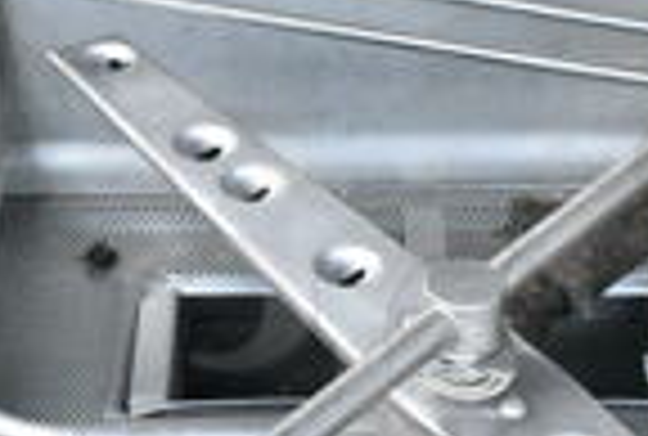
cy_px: 346
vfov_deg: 10.3
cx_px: 423
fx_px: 2404
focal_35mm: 133
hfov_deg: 15.3
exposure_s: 1/400
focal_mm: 21
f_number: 10
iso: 6400
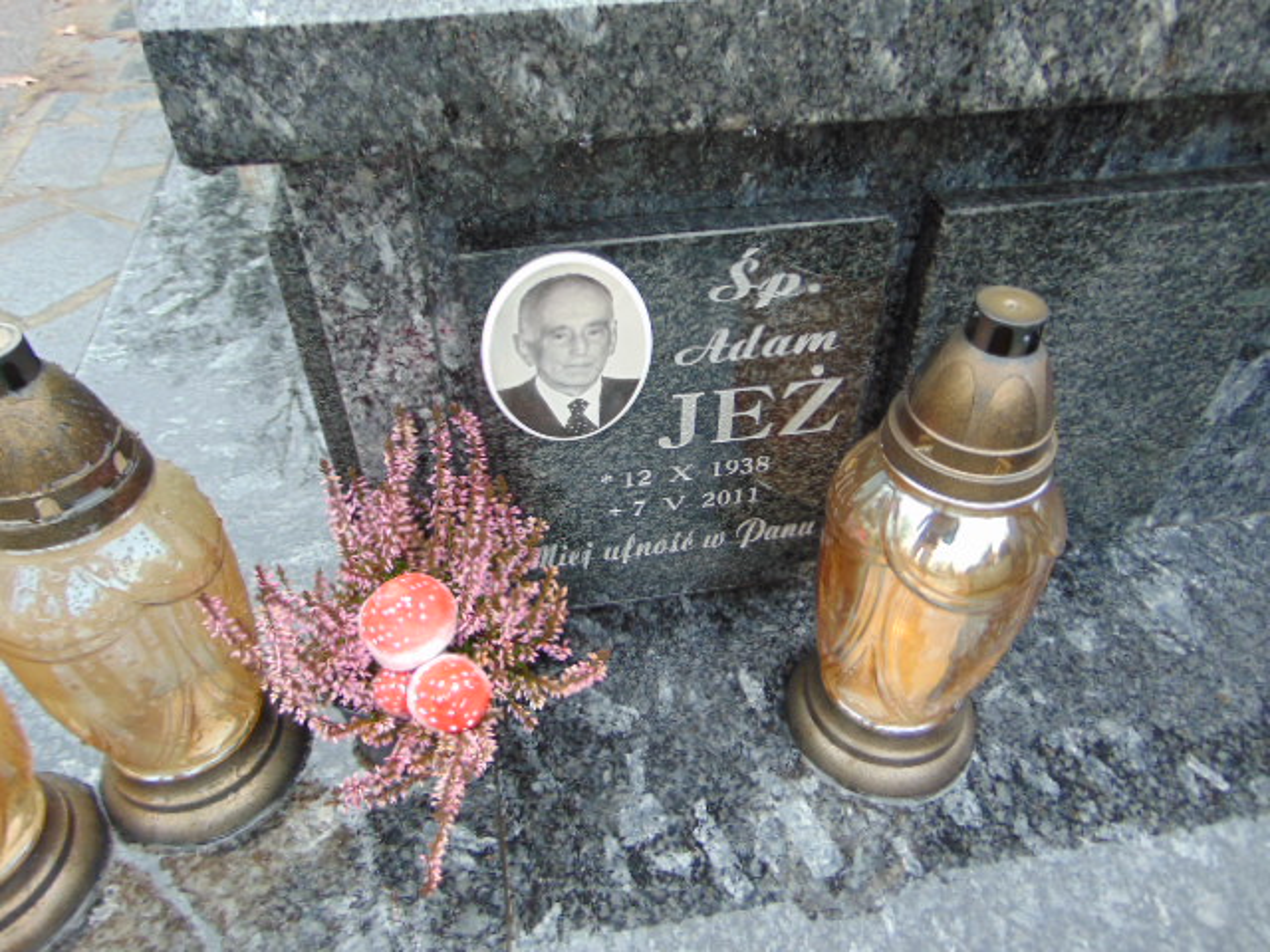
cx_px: 635
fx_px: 917
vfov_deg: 54.9
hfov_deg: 69.4
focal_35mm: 25
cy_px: 476
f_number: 3
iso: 80
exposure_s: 1/30
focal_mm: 4.5
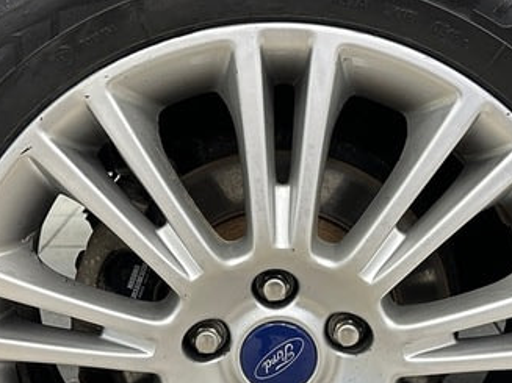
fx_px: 976
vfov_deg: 22.0
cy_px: 288
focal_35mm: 66
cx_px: 296
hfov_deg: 29.4
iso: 200
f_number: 1.78
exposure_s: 1/50
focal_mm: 6.86
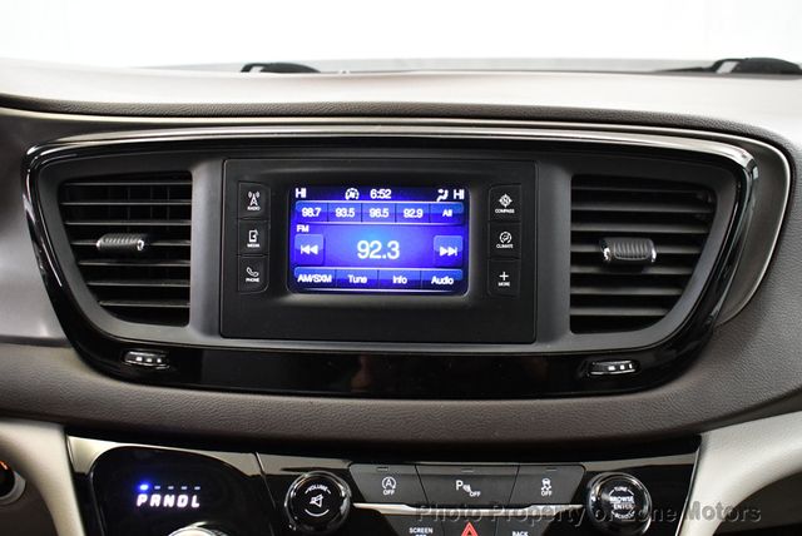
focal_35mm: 36
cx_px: 401
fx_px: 803
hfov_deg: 53.1
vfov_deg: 36.9
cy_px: 268
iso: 3200
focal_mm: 18
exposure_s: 1/80
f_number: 3.5
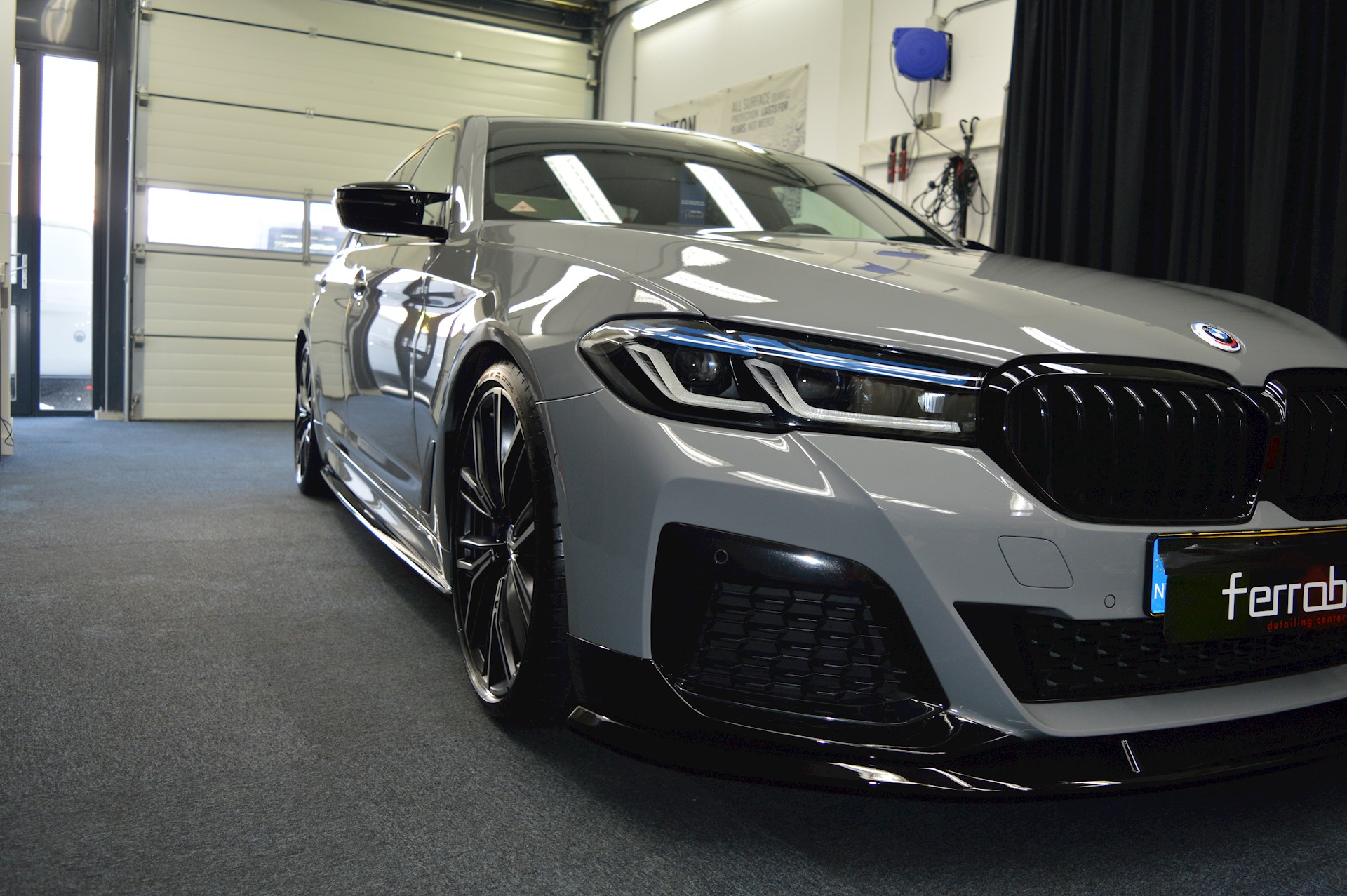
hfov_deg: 62.0
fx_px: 1122
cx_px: 674
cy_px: 448
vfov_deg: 43.5
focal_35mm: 30
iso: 400
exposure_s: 1/60
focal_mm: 20
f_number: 3.5
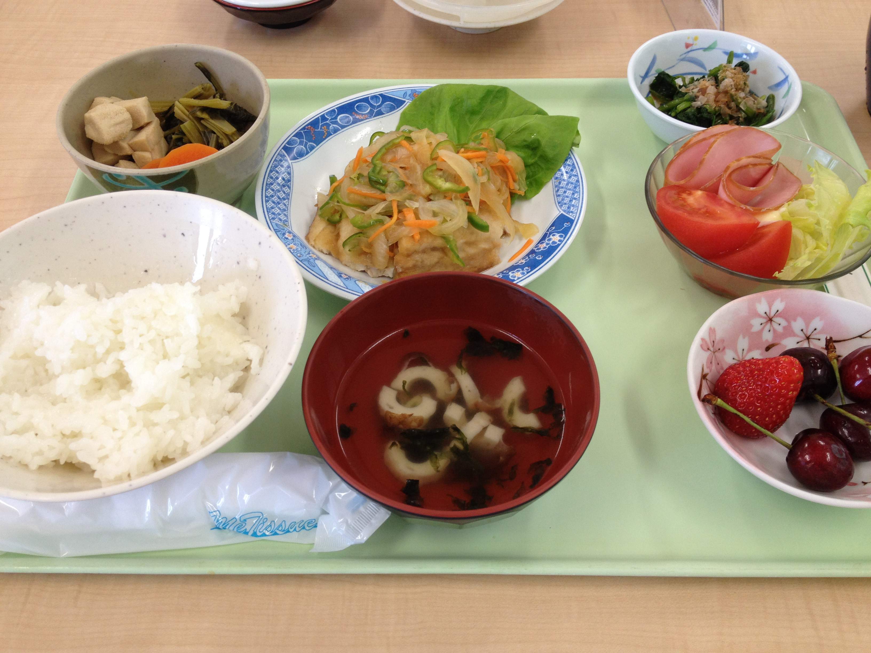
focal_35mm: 35
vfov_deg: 40.7
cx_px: 436
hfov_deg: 52.6
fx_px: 881
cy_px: 326
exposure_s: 1/60
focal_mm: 4.28
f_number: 2.4
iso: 80
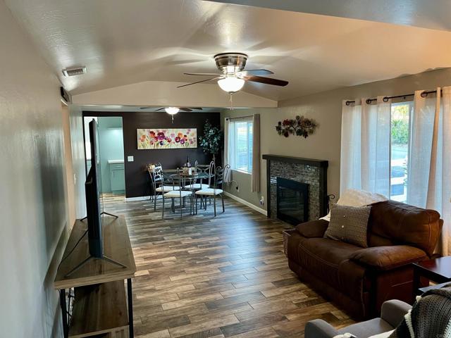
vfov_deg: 53.1
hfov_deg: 67.3
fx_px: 339
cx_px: 226
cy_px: 169
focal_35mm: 26
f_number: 1.6
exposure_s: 1/60
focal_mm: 5.1
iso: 250
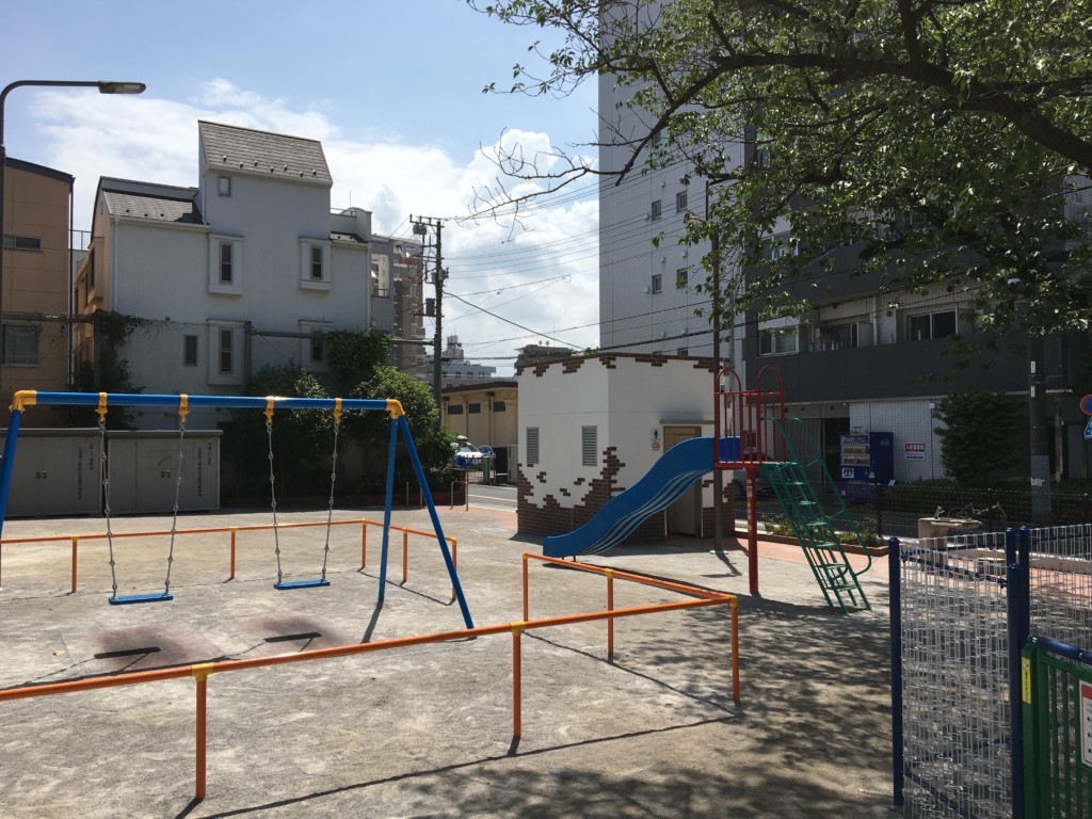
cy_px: 410
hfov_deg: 61.7
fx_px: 915
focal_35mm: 29
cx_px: 546
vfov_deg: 48.2
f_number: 2.2
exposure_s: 1/2959
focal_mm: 4.15
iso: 25
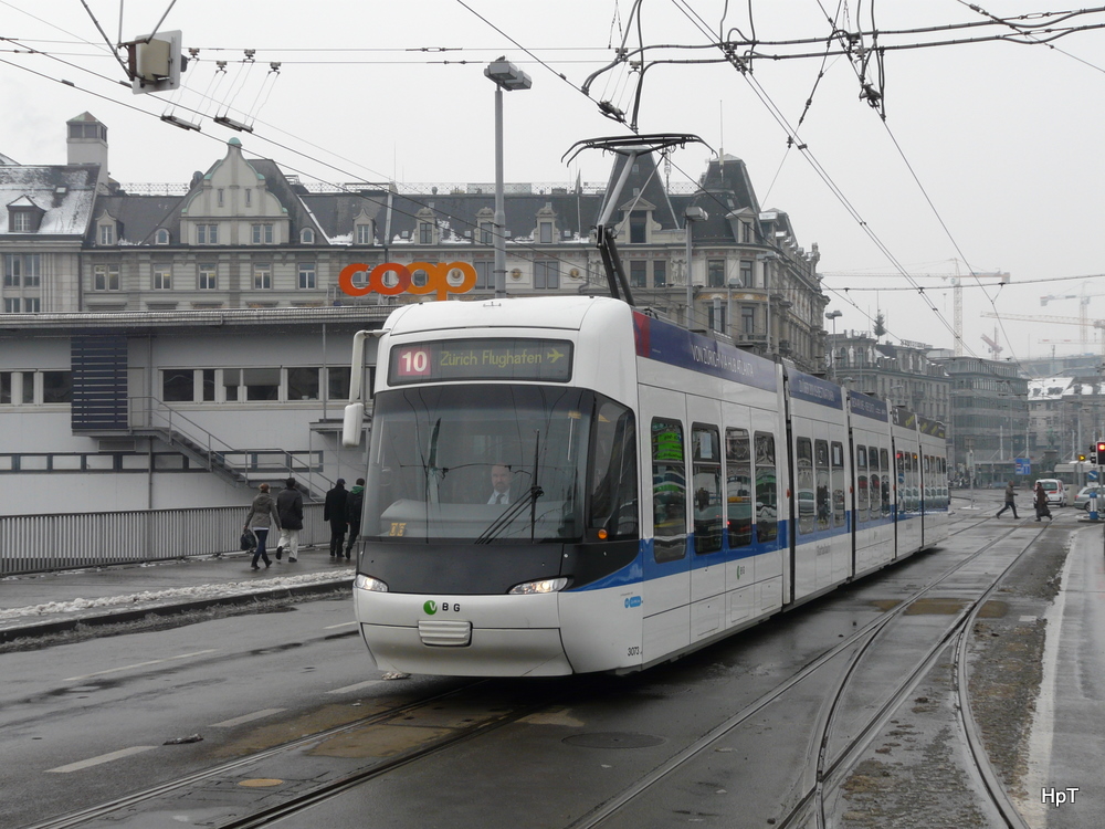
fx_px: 1692
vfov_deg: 27.5
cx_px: 552
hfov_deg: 36.2
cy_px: 414
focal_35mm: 53
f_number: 5
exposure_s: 1/250
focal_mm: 8.8
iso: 100
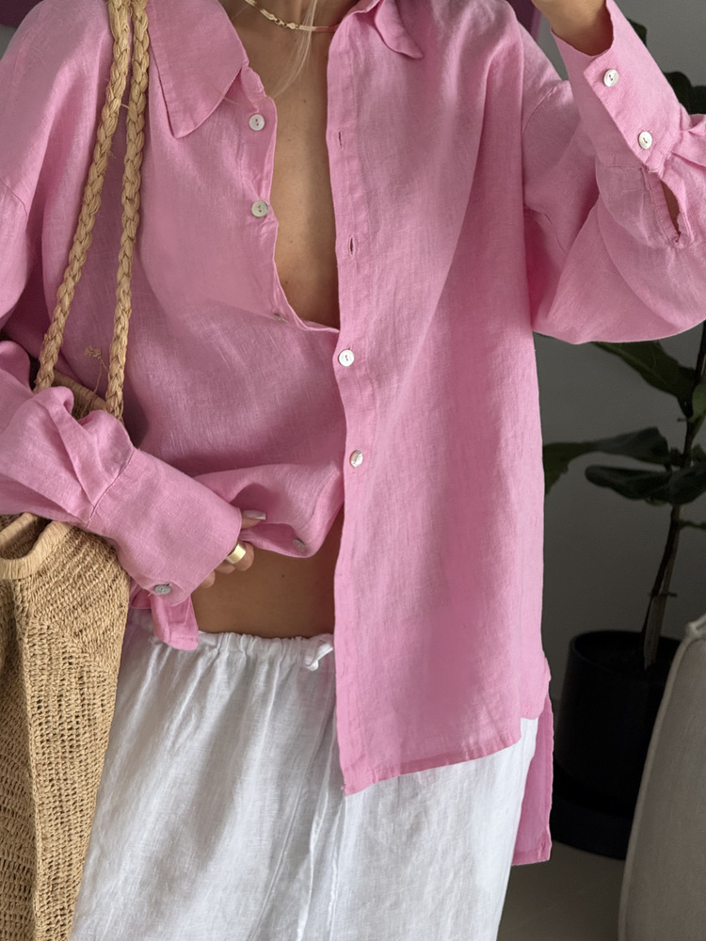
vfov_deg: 16.4
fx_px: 3263
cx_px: 353
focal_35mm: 120
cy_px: 470
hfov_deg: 12.3
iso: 160
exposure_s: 1/99
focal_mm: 15.66
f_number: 2.8
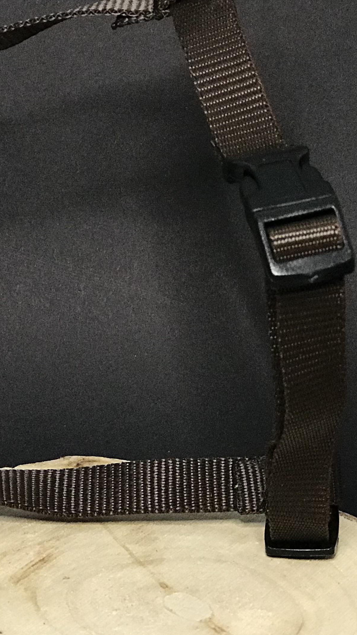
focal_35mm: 118
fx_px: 1985
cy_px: 375
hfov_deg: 10.2
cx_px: 74
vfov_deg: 18.1
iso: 160
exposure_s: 1/50
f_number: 2.8
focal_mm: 6.6
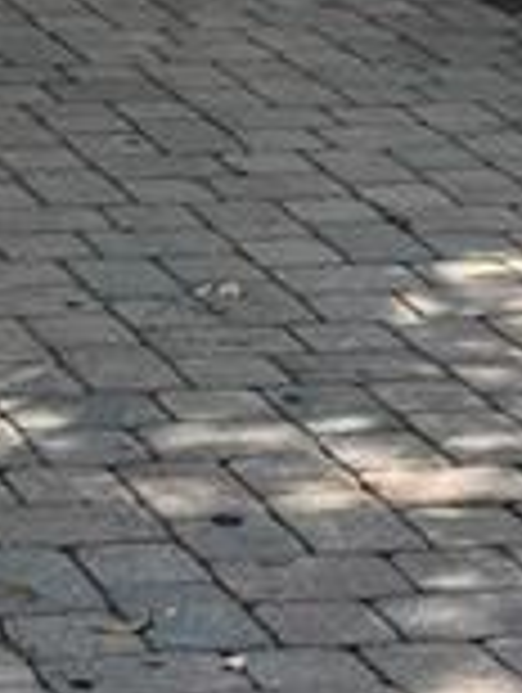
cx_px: -320
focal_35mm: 202
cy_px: -1022
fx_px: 4050
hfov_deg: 7.2
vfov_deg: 8.8
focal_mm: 5.96
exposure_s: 1/211
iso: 40
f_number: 1.6
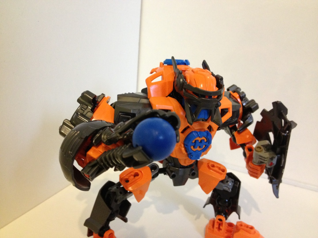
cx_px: 159
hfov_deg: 52.6
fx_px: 322
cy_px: 119
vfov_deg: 40.7
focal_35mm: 35
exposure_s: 1/20
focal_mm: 4.28
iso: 320
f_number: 2.4
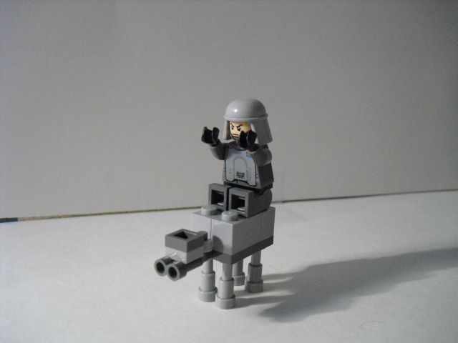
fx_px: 476
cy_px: 172
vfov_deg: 39.7
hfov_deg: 51.4
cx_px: 229
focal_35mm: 36
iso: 800
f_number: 3.1
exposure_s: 1/125
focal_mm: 6.3
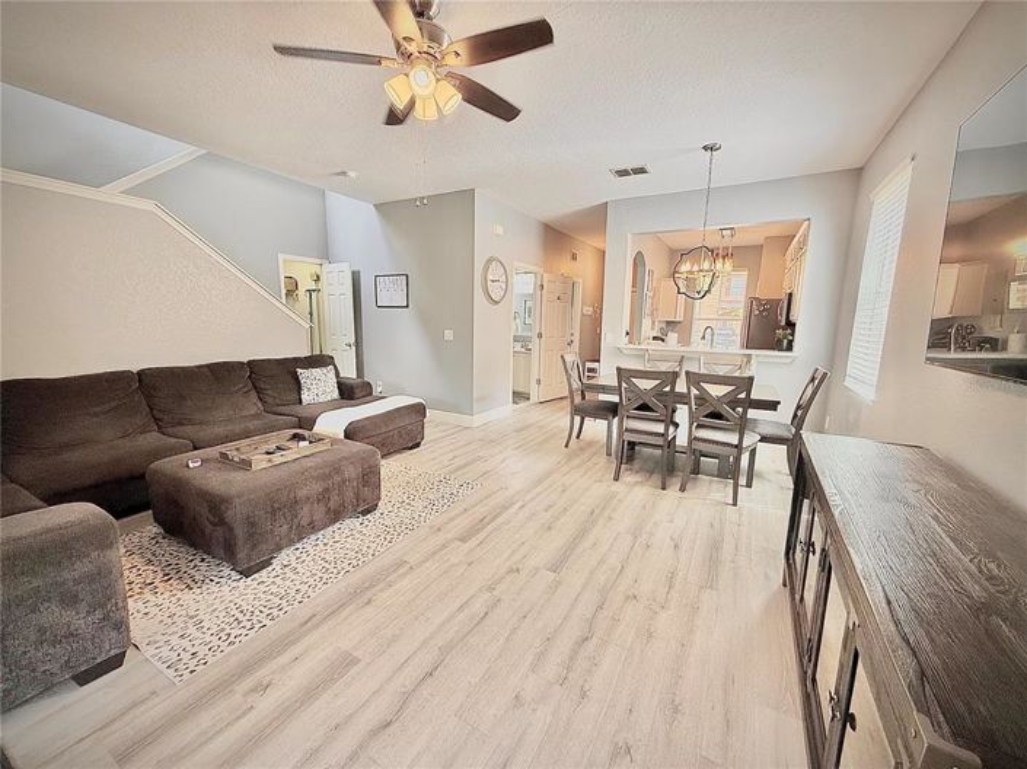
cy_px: 384
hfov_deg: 102.1
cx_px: 514
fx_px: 415
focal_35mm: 14
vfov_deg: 85.6
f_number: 2.2
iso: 160
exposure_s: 1/99
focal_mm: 2.22
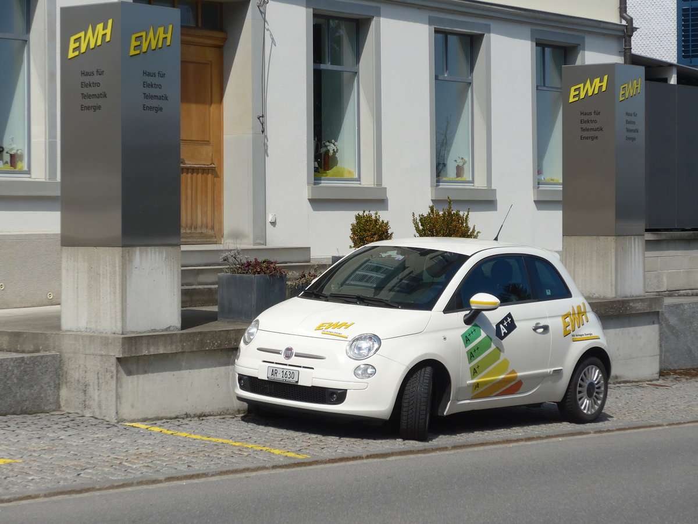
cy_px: 262
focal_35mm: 97
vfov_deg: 15.2
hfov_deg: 20.2
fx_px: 1956
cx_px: 349
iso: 80
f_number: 4.7
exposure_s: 1/640
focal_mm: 19.2
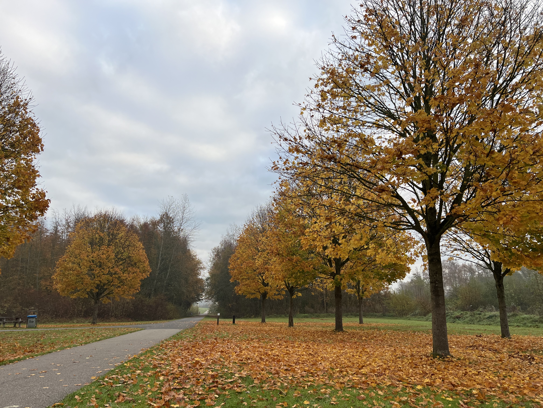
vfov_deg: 53.1
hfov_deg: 67.3
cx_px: 272
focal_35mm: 26
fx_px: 408
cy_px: 204
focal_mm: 5.7
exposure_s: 1/658
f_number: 1.5
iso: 50
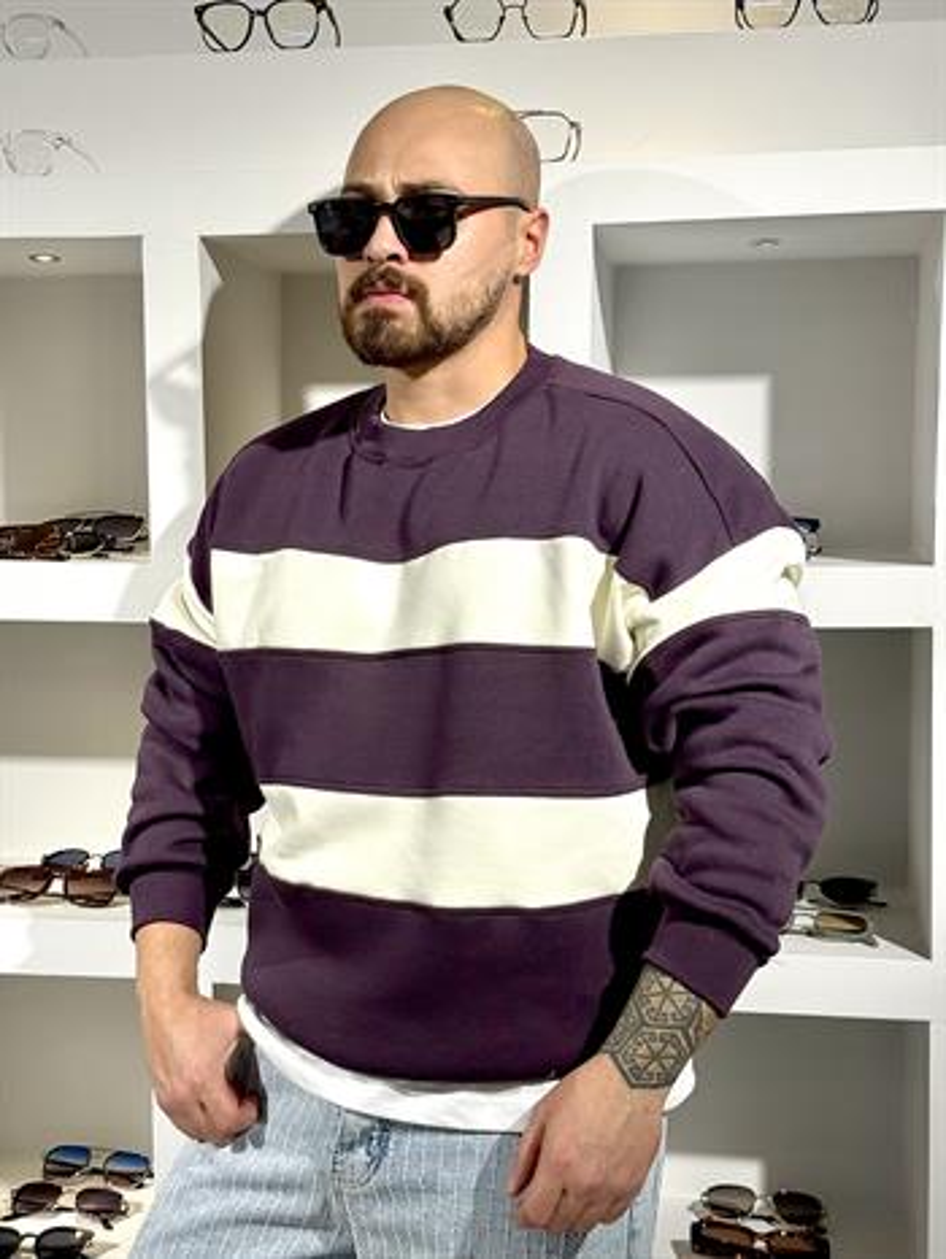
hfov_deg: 30.3
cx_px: 473
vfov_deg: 39.6
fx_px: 1747
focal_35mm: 48
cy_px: 630
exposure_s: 1/214
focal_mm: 6.76
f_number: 1.78
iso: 64
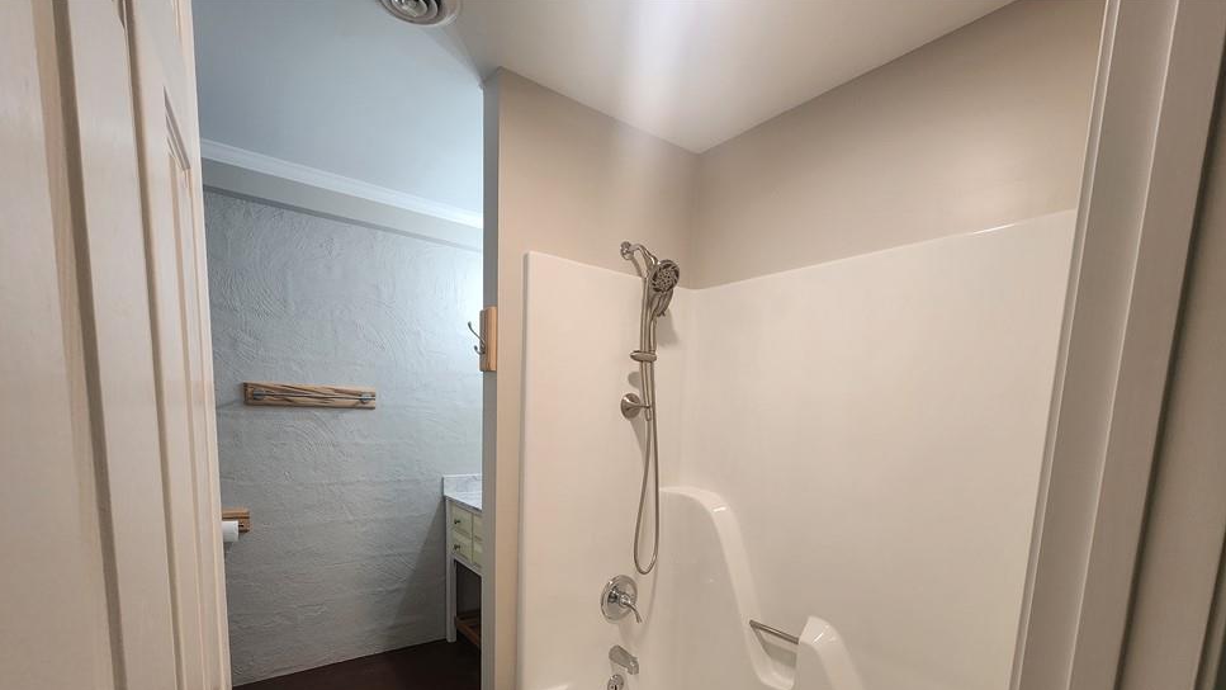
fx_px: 488
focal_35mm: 15
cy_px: 482
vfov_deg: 67.7
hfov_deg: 103.0
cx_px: 619
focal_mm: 2.2
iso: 200
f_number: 2.2
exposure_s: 1/60
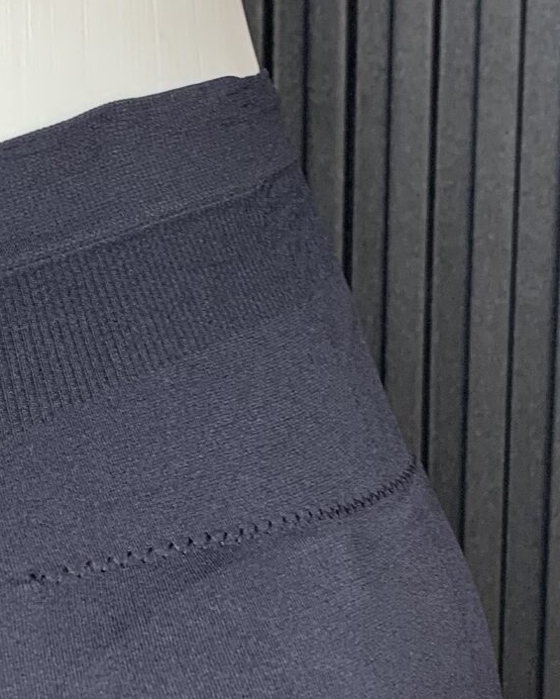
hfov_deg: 16.5
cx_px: 44
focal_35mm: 92
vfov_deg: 20.7
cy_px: 487
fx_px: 1906
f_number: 1.8
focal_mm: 4.25
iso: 50
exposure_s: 1/45
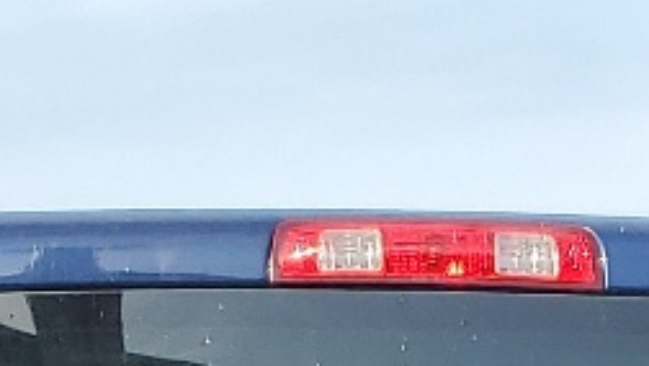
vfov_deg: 6.0
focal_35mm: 180
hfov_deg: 11.9
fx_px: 3099
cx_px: 541
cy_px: 1317
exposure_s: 1/1429
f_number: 1.5
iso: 50
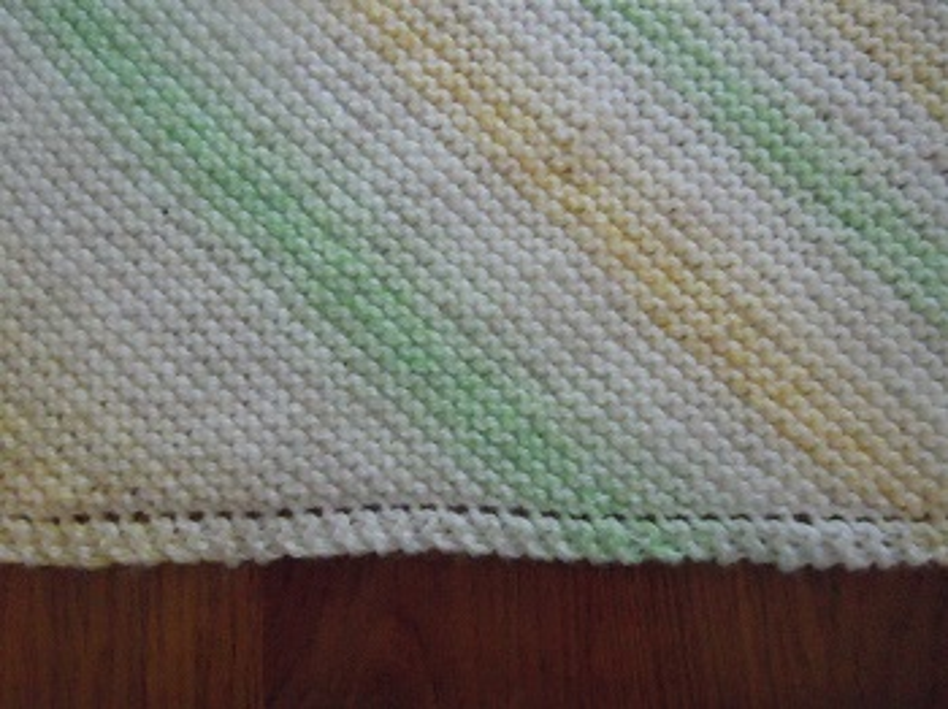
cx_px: 474
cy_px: 354
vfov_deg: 46.7
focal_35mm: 30
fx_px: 821
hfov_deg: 60.0
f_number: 3.5
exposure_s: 1/100
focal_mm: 5.4
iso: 3200
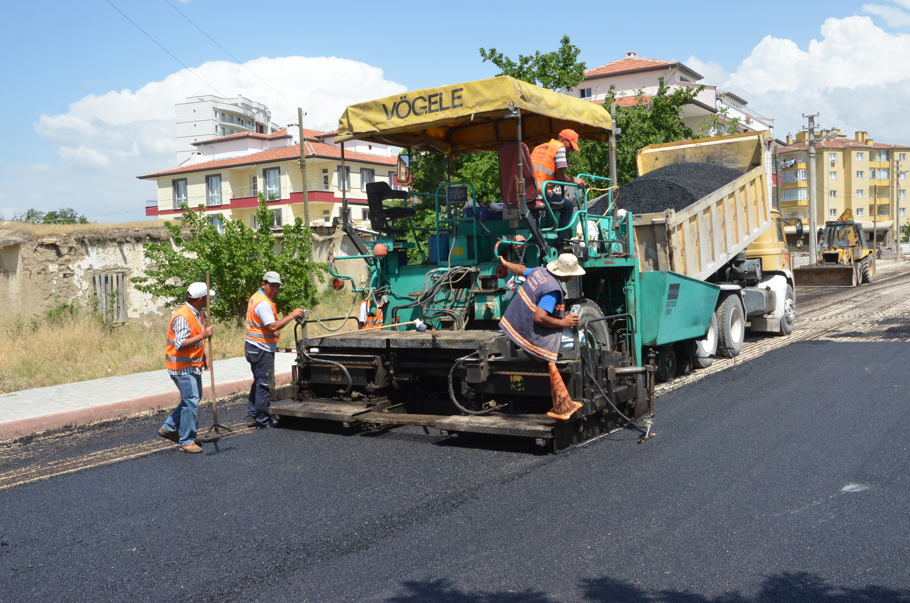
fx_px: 832
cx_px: 455
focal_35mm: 33
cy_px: 302
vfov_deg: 39.8
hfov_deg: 57.3
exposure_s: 1/640
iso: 800
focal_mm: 22
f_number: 13
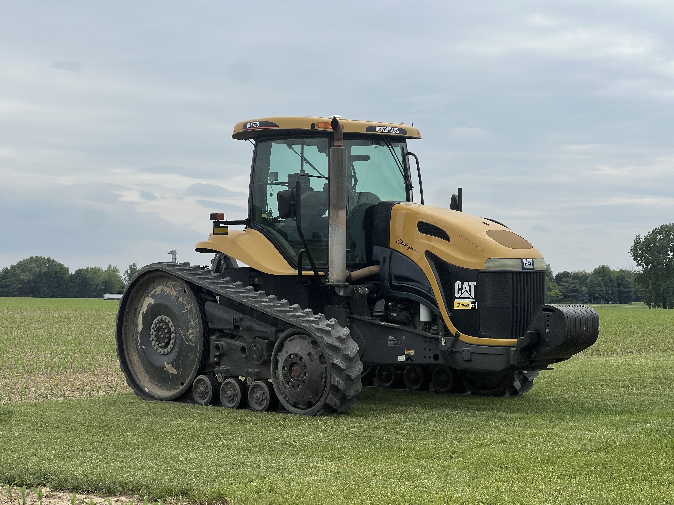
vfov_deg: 19.1
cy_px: 252
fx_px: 1499
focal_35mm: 77
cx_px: 337
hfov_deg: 25.3
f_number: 2.8
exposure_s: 1/1193
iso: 32
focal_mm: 9
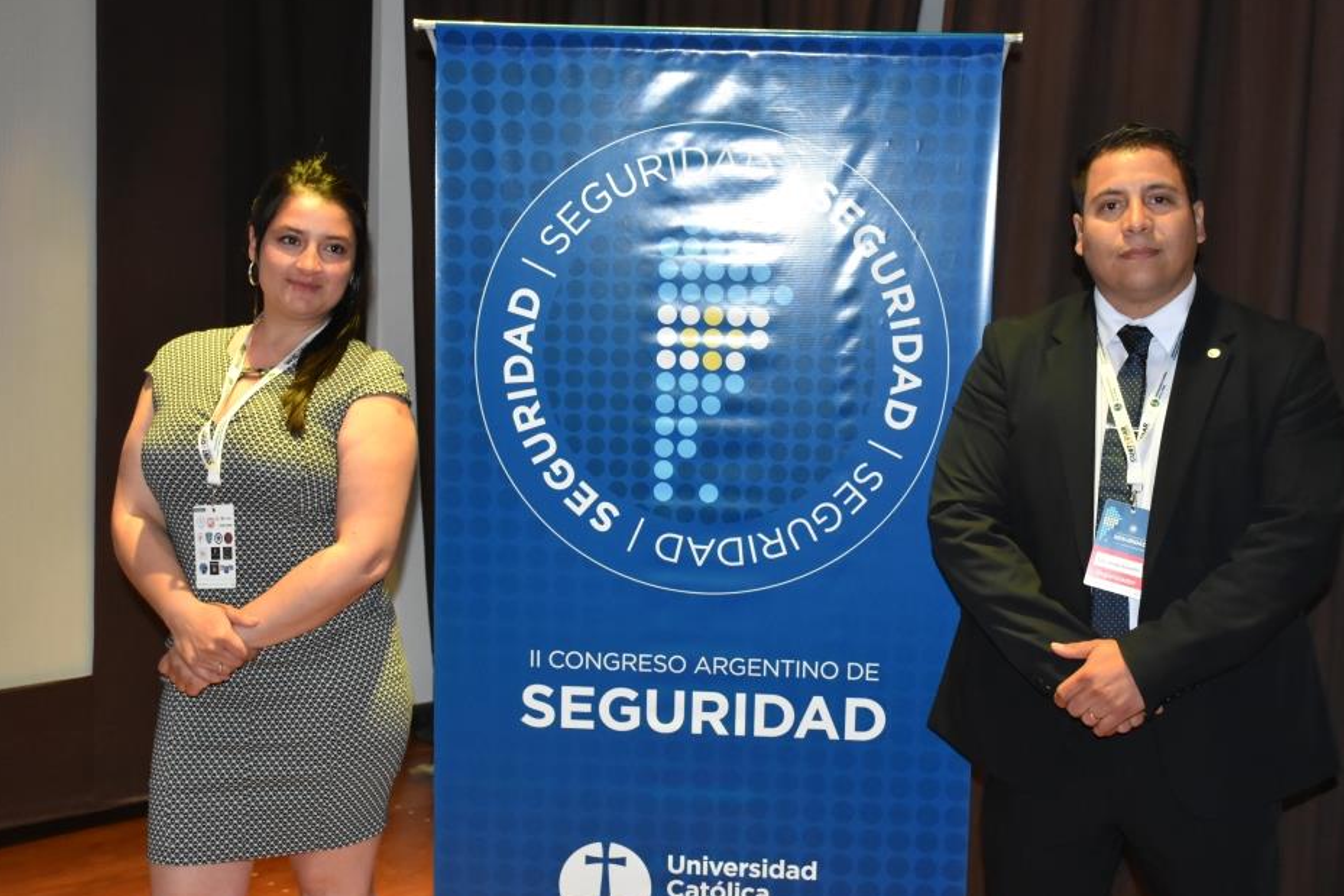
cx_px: 731
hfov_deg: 45.4
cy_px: 415
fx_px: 1605
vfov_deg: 31.2
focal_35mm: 43
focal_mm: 26
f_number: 7.1
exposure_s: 1/60
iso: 3200
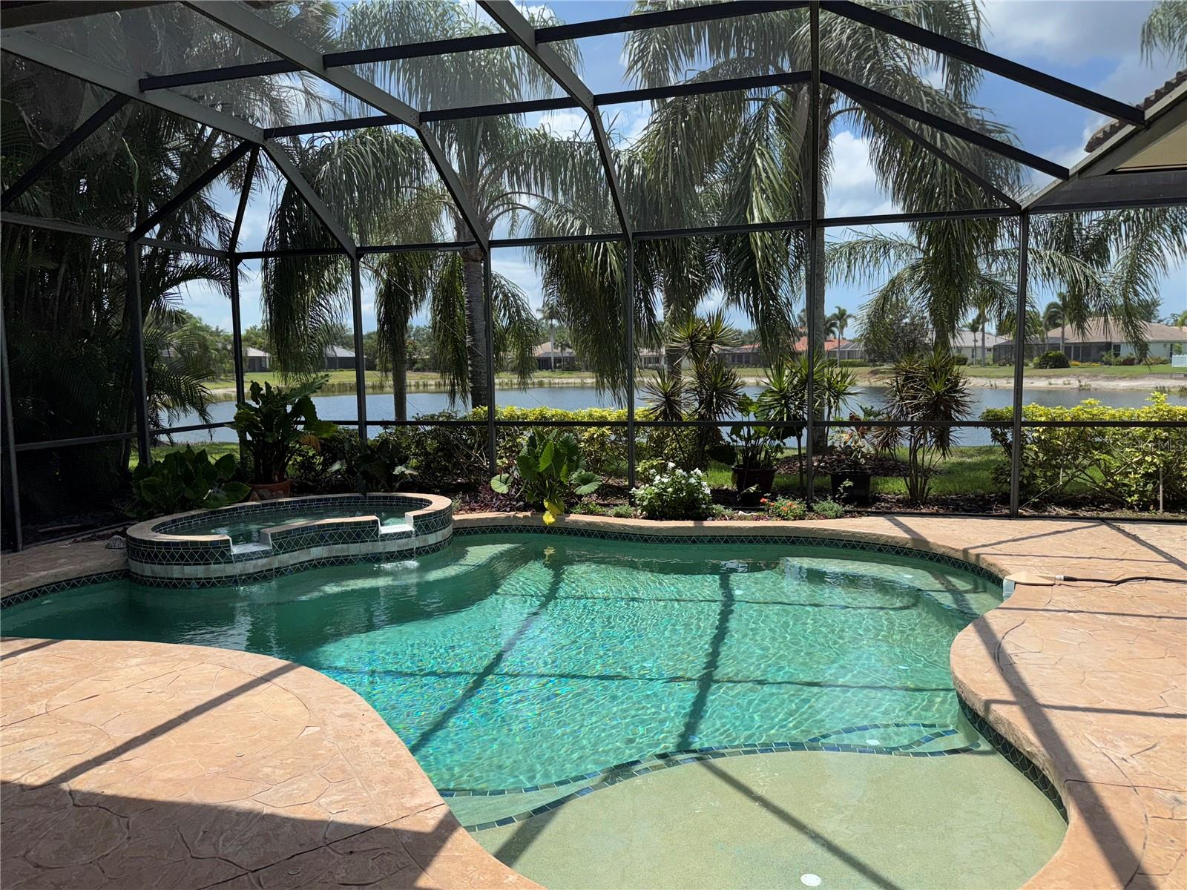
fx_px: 823
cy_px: 445
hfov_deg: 71.6
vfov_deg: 56.8
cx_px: 594
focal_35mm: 24
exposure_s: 1/4310
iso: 50
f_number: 1.78
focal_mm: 6.76
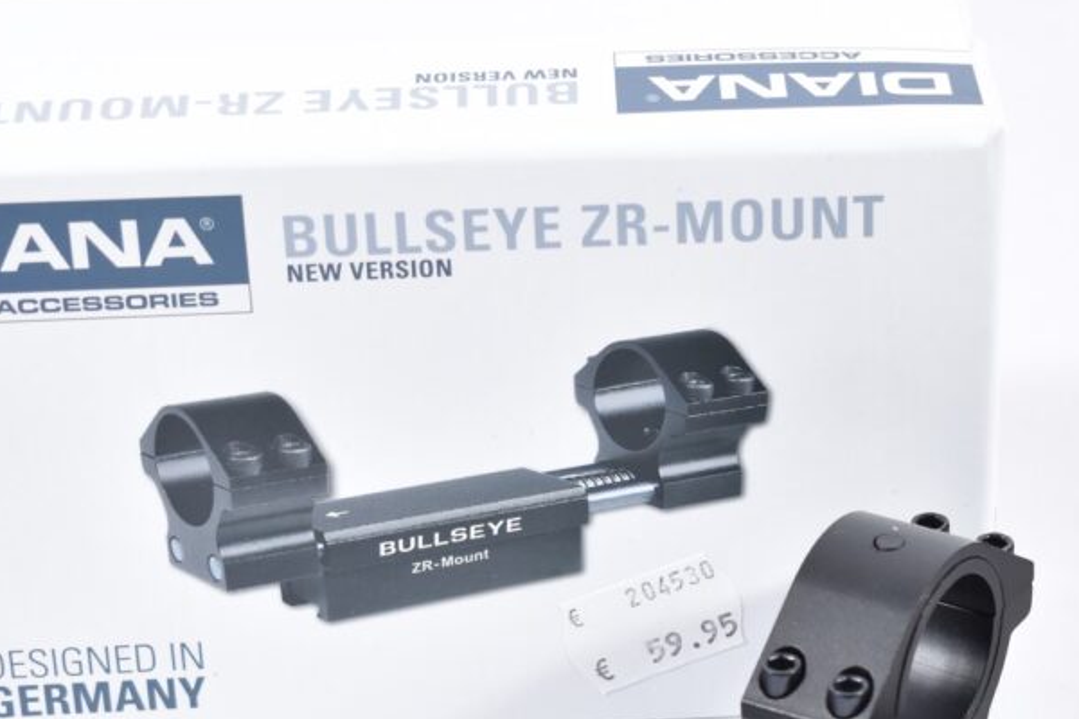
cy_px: 579
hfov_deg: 17.0
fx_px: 3596
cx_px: 829
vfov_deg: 11.4
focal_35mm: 120
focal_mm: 40
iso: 640
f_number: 5
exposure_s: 1/30
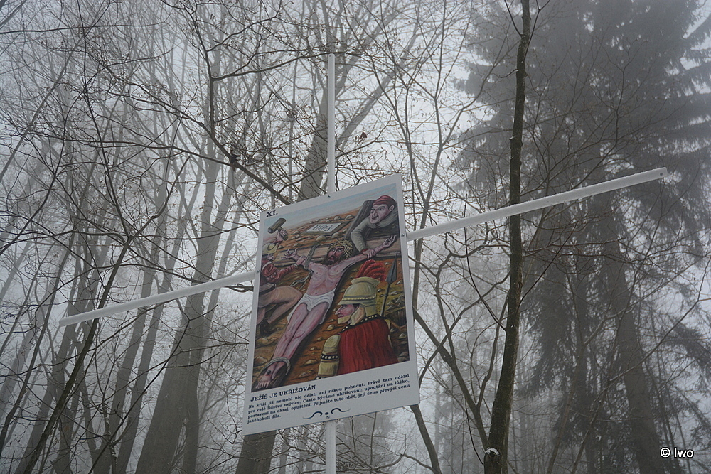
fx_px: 741
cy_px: 237
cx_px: 356
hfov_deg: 51.3
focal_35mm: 38
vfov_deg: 35.5
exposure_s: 1/320
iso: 320
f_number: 4
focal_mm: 25
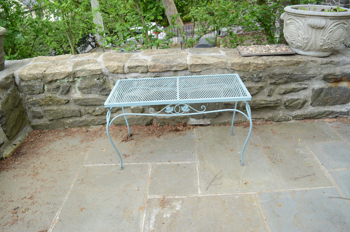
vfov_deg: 47.7
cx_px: 175
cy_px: 116
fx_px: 262
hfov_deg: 67.5
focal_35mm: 27
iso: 500
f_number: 5.6
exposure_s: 1/160
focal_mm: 18
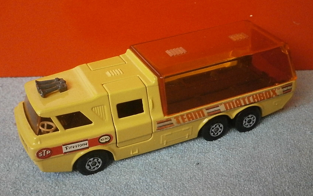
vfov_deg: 25.8
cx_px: 156
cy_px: 102
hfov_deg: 40.3
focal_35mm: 50
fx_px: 426
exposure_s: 1/250
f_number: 3.4
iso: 640
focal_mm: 8.3
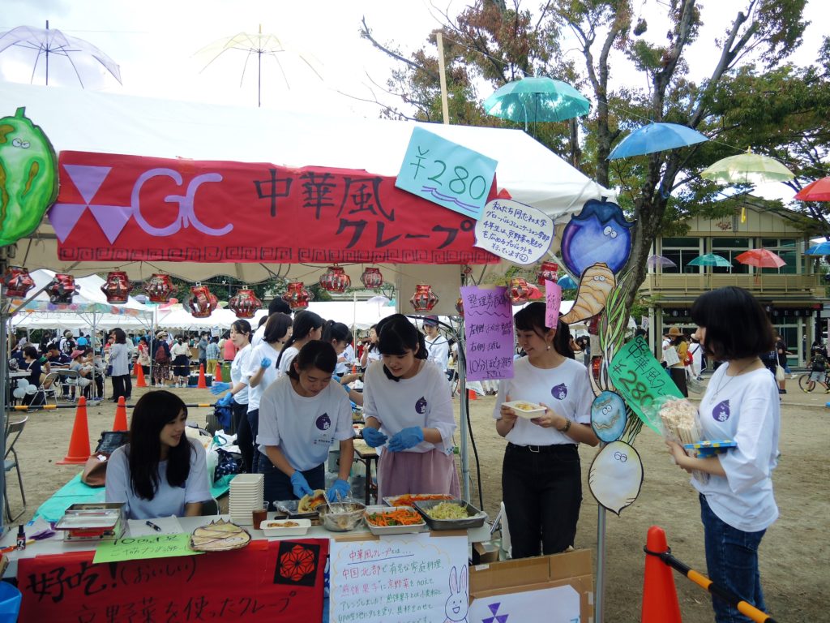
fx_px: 671
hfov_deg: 63.4
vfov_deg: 49.7
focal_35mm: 28
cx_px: 415
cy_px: 312
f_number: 2
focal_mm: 6
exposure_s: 1/100
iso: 80
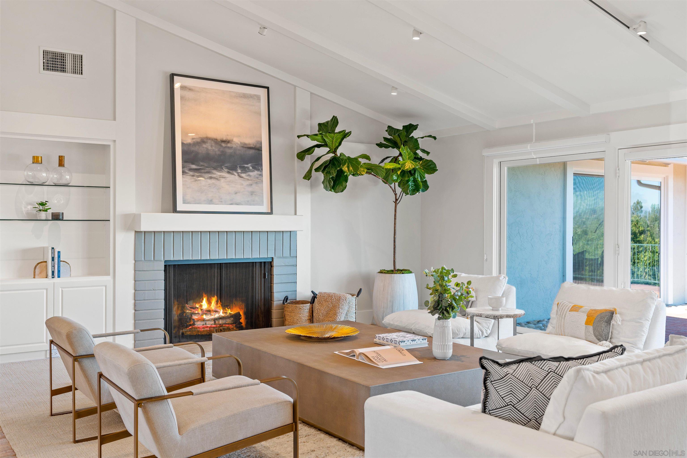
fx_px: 668
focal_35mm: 35
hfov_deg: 54.4
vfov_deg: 37.9
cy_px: 229
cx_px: 344
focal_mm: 35
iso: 250
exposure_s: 1/4
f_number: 5
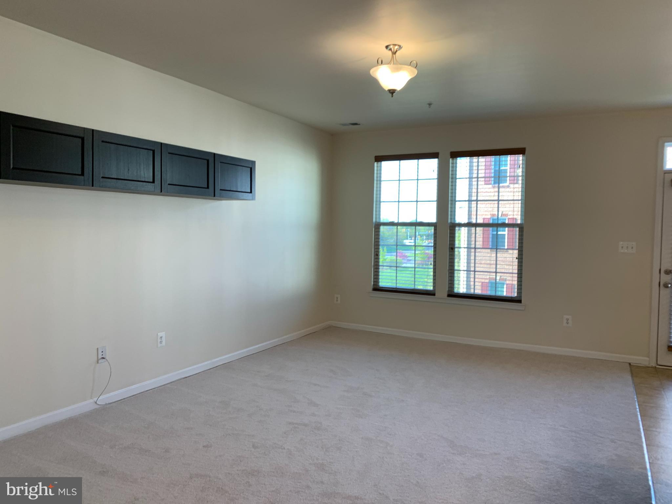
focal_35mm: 26
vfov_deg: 53.1
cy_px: 252
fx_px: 505
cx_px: 336
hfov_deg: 67.3
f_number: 1.8
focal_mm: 4.25
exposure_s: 1/120
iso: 64
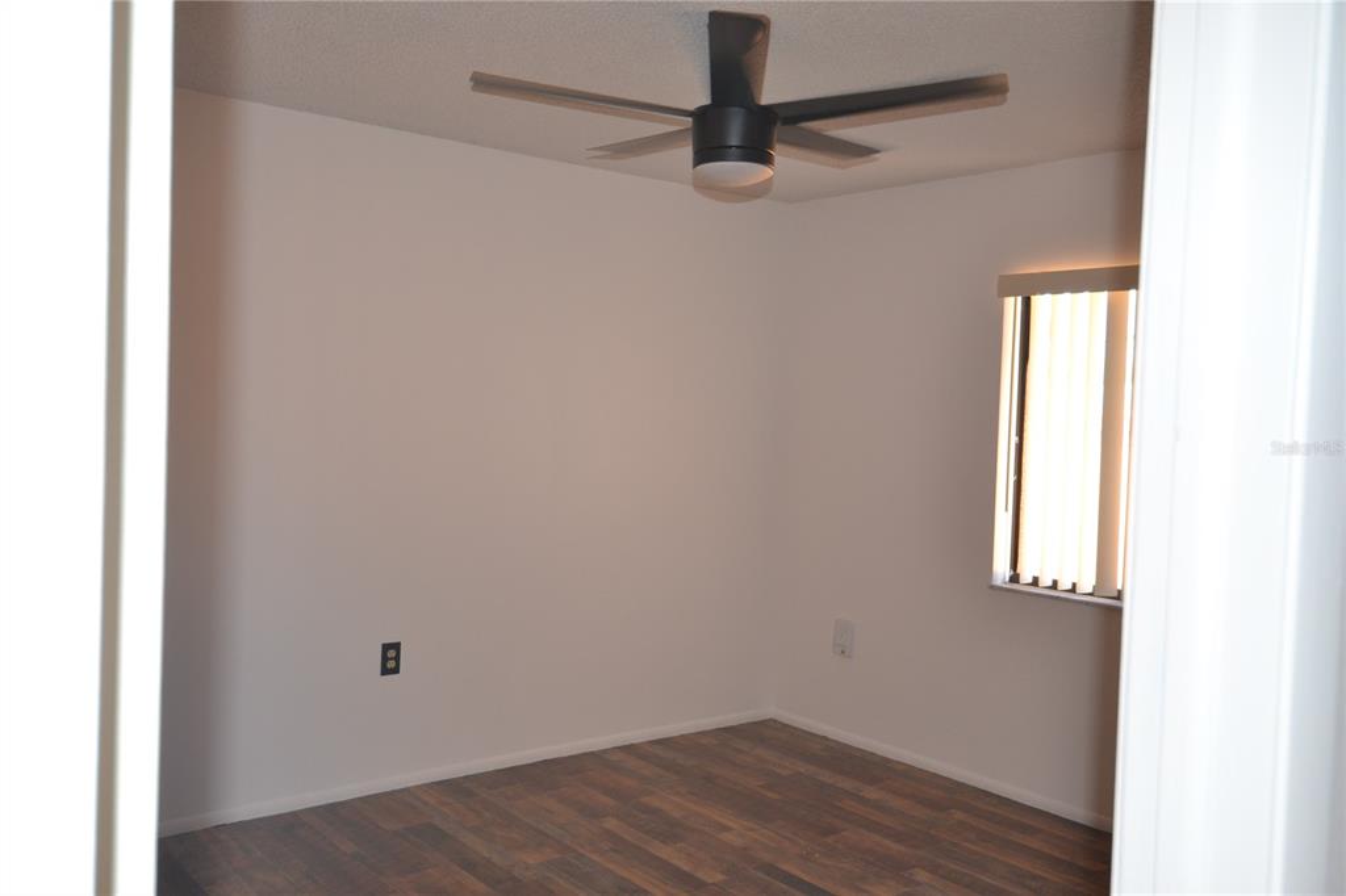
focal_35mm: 30
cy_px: 448
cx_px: 673
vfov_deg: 43.6
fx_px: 1121
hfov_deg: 61.9
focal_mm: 20
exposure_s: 1/60
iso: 450
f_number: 4.5
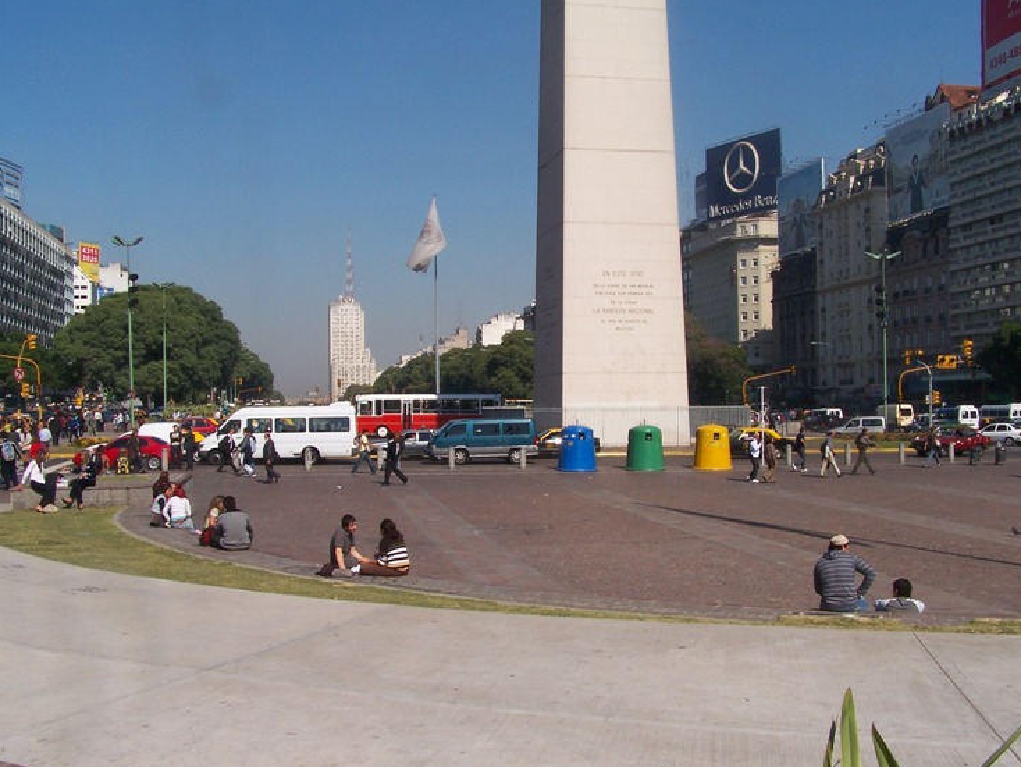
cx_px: 532
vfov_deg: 36.0
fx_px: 1180
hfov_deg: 46.8
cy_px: 398
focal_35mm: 40
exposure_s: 1/400
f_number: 8
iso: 80
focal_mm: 6.3
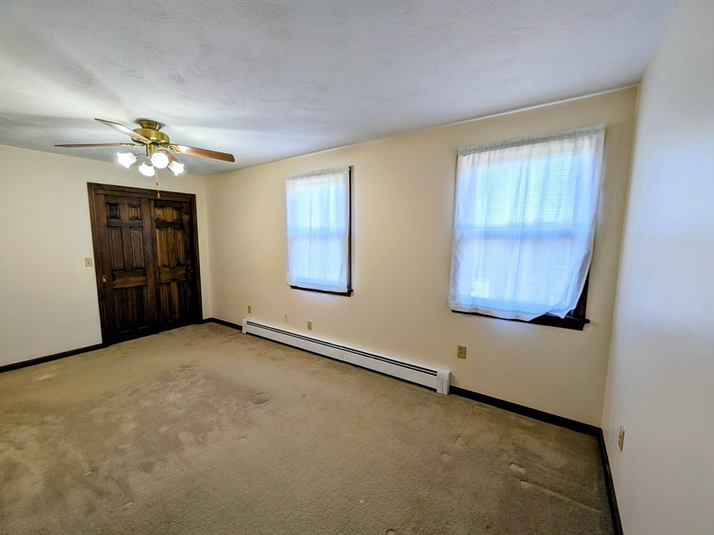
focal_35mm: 13
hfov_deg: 106.2
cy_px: 269
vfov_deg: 89.9
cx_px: 348
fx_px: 268
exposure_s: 1/174
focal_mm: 2.02
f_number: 1.7
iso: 52
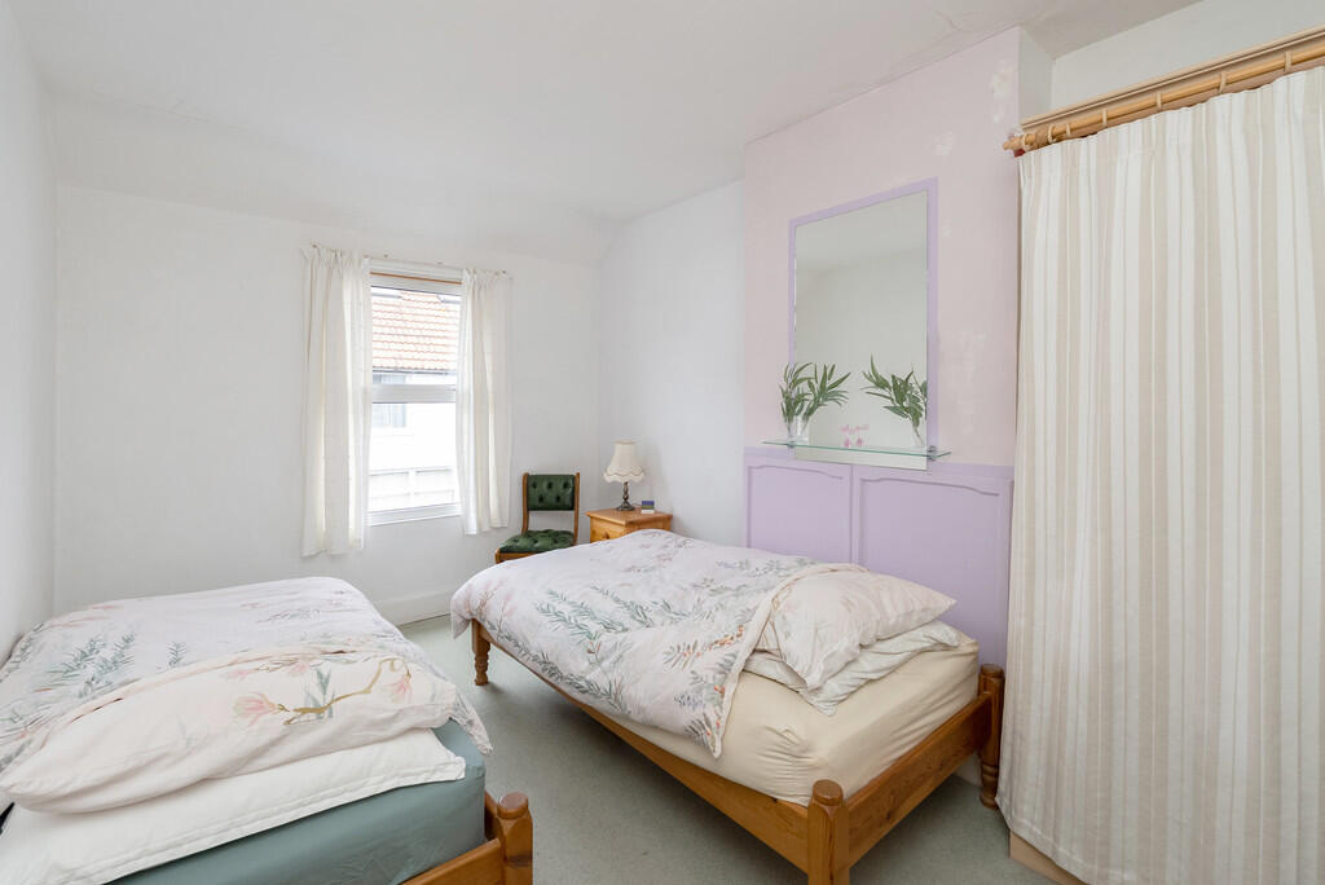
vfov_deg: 73.8
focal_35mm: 16
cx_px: 662
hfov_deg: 96.7
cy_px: 442
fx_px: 589
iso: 1000
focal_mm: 16
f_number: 7.1
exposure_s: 1/100
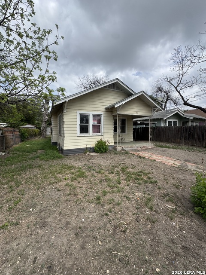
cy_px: 138
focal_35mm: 14
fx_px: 111
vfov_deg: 102.1
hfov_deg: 85.7
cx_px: 103
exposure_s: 1/1880
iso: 50
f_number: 2.2
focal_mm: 2.22
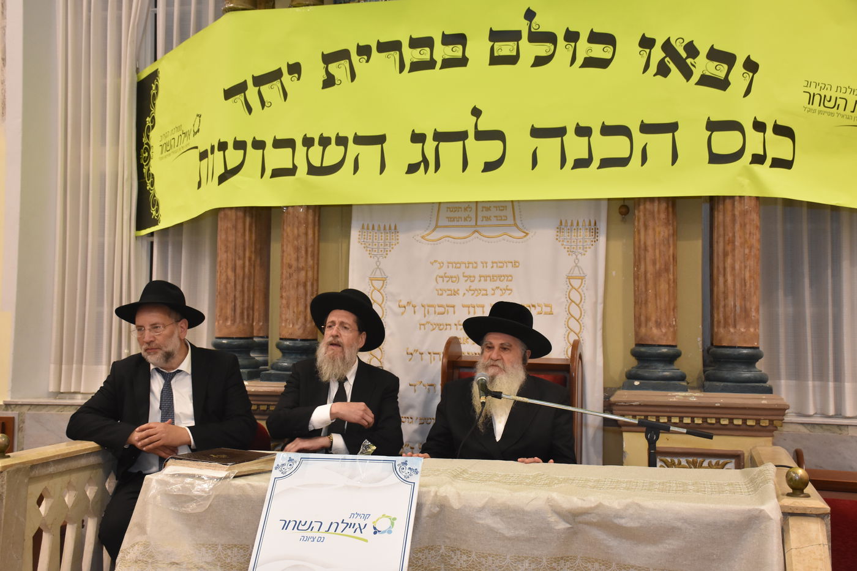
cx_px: 428
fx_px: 964
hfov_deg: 47.9
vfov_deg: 33.0
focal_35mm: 40
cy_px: 286
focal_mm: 27
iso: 1600
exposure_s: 1/100
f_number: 5.6
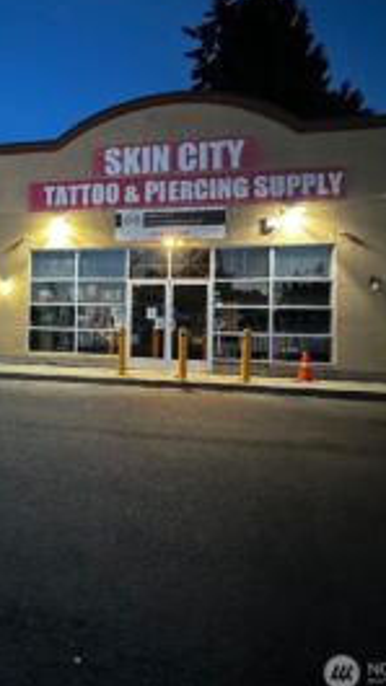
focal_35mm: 23
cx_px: -26
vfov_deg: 78.5
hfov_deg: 41.0
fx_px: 419
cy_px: 311
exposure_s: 1/40
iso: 800
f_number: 2.2
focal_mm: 2.22
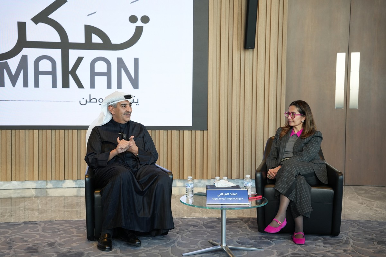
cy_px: 128
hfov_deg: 37.6
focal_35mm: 53
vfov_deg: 25.6
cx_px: 193
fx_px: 567
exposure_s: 1/125
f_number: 2.8
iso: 500
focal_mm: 52.9
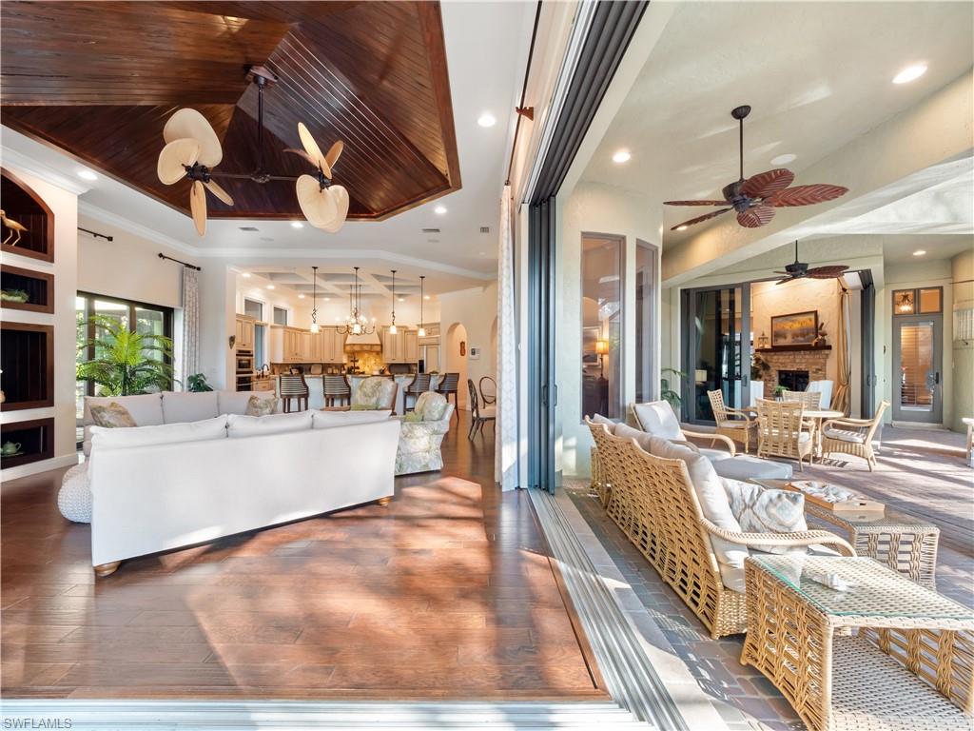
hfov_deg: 102.1
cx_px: 487
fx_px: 394
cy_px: 366
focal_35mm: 14
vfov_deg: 85.7
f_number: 7.1
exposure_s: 1/3
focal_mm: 7
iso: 200
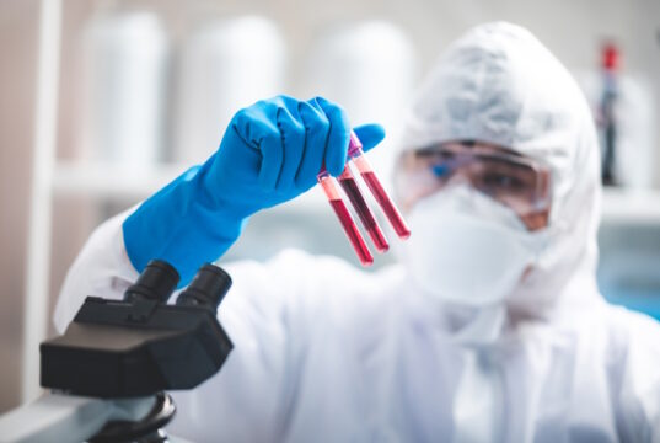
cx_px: 330
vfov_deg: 13.1
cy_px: 222
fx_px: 1928
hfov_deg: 19.4
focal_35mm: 105
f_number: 1.4
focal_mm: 105
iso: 50
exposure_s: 1/200
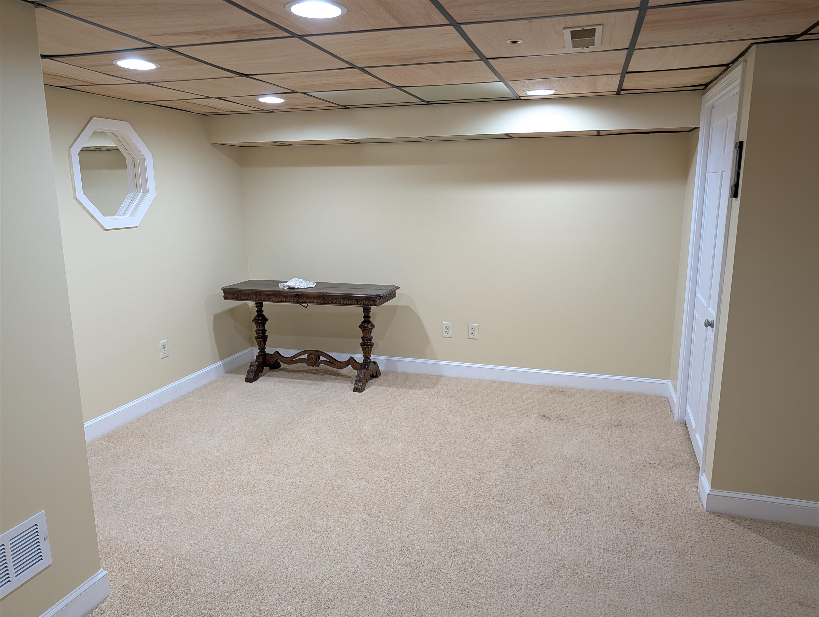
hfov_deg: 71.5
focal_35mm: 24
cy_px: 308
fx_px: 569
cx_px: 410
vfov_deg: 56.9
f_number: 1.68
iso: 137
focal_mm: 6.9
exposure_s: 1/30
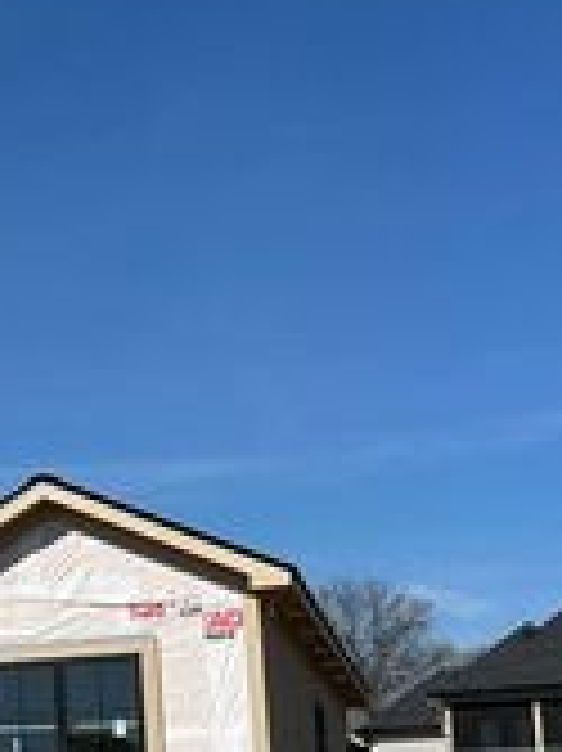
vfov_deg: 24.5
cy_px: 637
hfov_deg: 16.5
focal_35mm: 78
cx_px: -369
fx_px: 1691
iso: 50
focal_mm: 5.7
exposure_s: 1/6993
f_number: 1.5
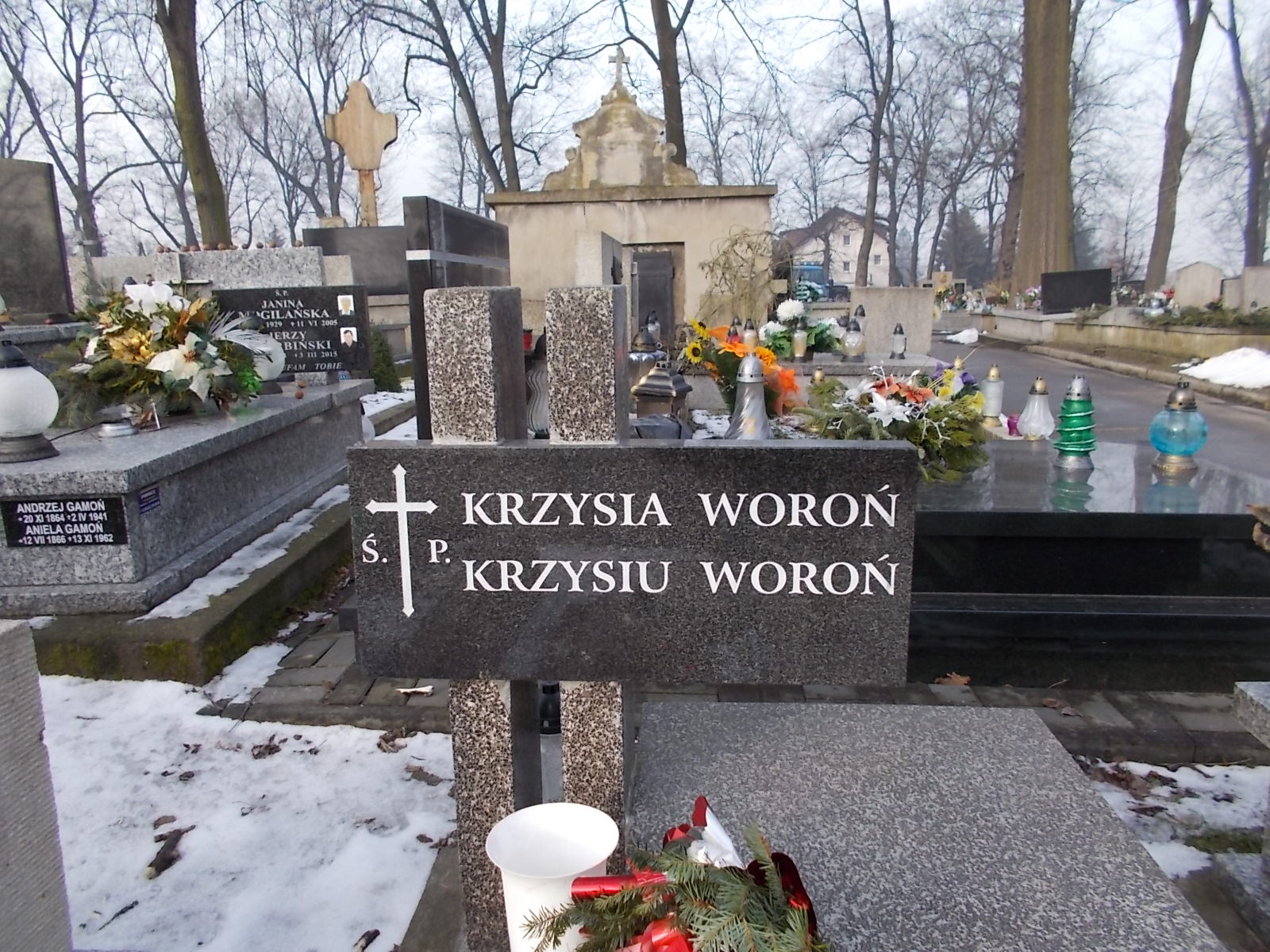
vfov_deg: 53.1
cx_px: 635
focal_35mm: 26
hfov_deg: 67.3
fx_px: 954
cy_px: 476
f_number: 3.2
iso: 80
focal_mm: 4.6
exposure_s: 1/250
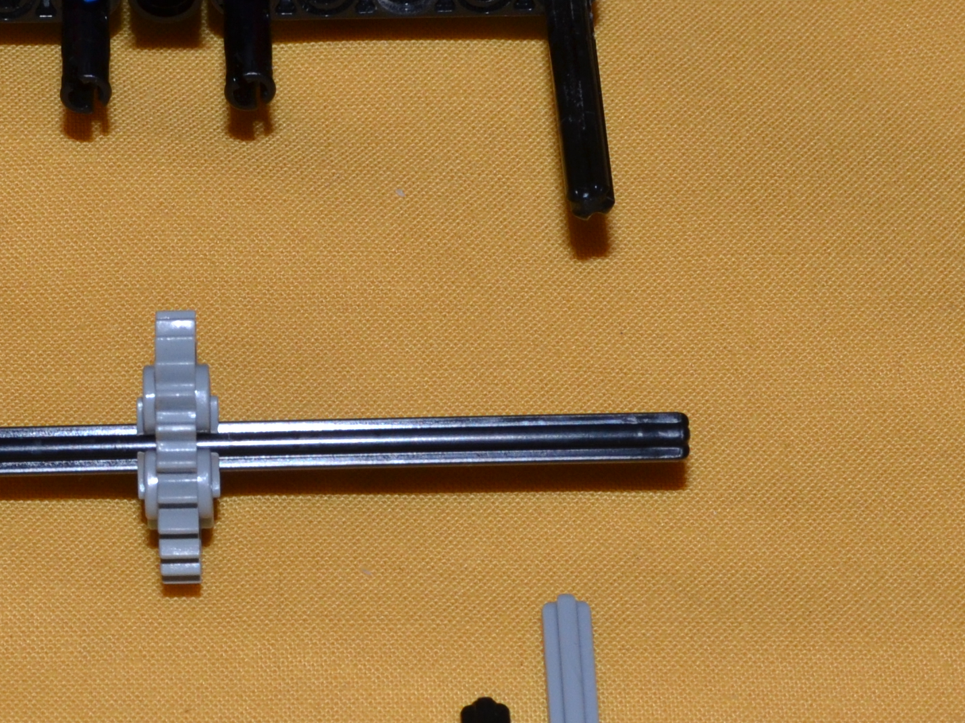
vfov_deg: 8.5
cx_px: 200
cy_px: 625
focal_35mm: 174
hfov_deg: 11.3
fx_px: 4840
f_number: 9
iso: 320
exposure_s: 1/60
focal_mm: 35
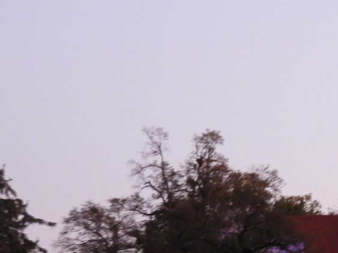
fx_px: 1747
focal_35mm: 179
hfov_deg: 10.8
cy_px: 210
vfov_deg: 8.3
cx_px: 408
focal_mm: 12.5
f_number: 4.5
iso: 800
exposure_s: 1/8
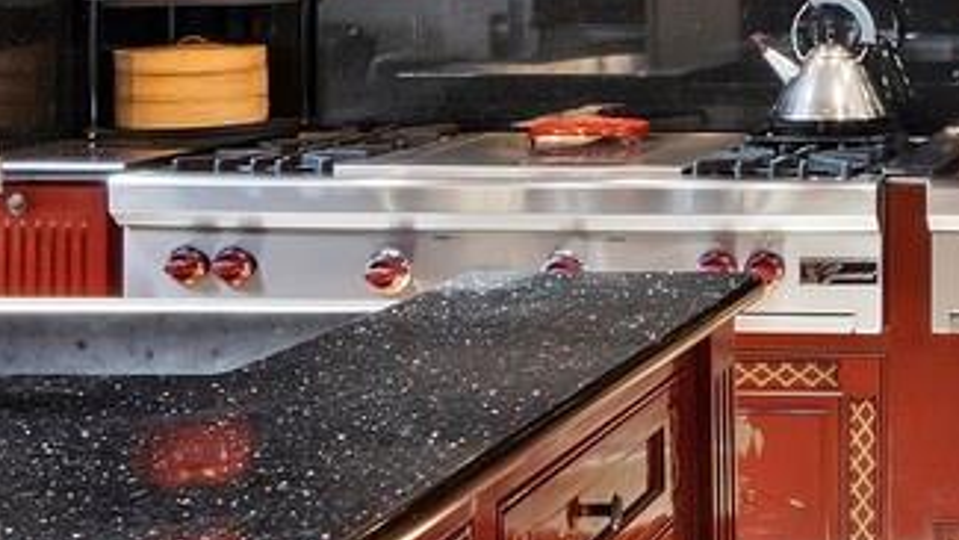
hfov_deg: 25.2
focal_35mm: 75
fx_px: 1908
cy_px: -103
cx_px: 1166
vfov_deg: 15.5
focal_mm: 7
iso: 200
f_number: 11
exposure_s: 1.6
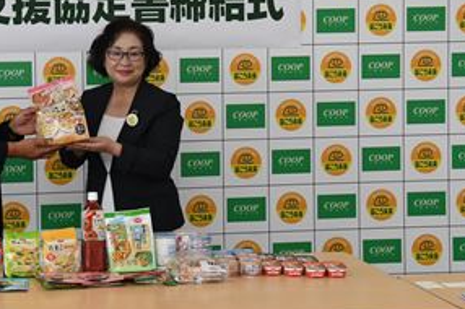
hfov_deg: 21.9
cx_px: 88
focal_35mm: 92
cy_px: 94
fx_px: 1185
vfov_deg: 14.8
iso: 1600
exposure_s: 1/250
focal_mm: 35
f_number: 6.3
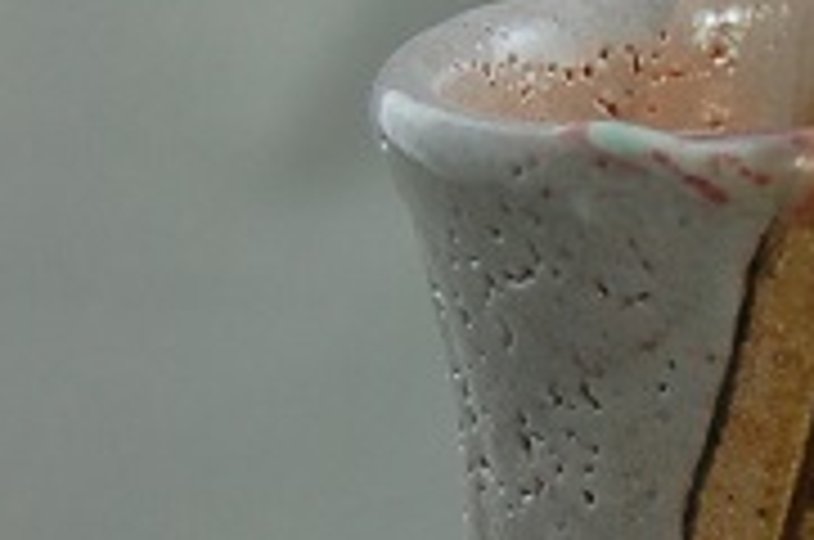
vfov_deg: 8.0
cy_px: 367
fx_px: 3837
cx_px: 1255
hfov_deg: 11.6
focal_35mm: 170
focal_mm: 32
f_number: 4.5
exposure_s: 1/30
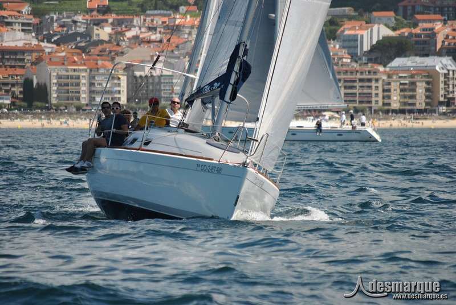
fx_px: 3806
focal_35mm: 300
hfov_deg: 6.9
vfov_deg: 4.6
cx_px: 228
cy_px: 152
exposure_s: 1/500
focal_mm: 200
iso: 100
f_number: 5.6
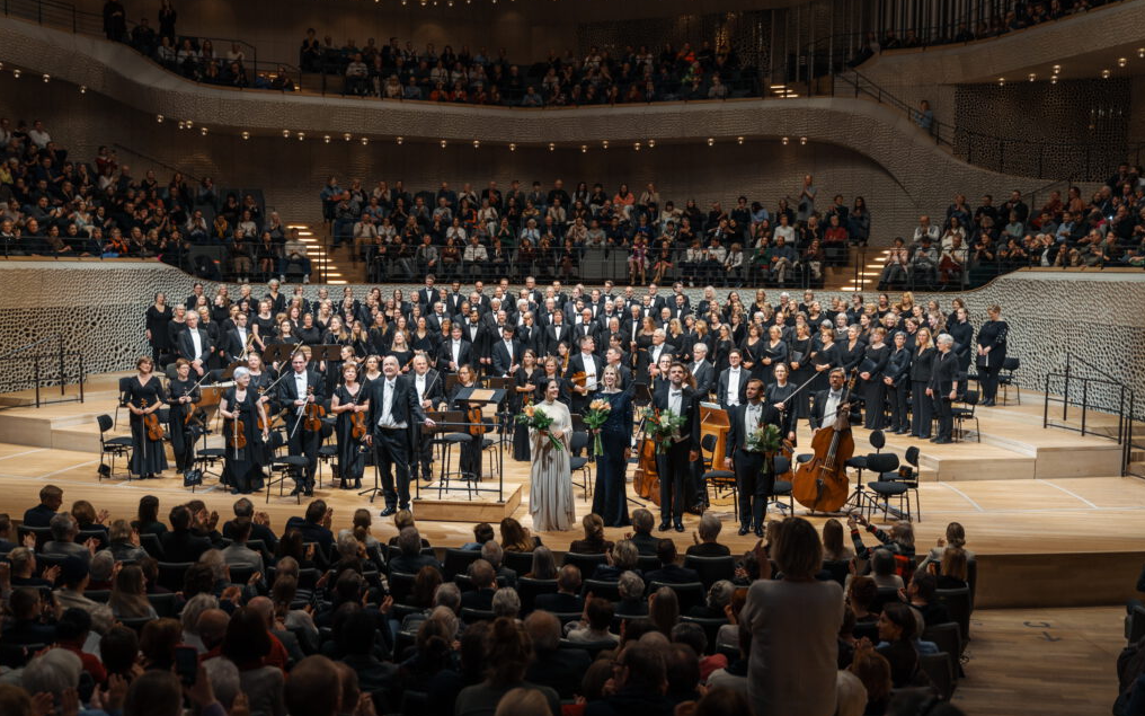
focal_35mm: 37
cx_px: 572
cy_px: 377
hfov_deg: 52.7
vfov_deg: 34.4
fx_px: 1155
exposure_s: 1/125
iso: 640
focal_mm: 36
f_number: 2.8
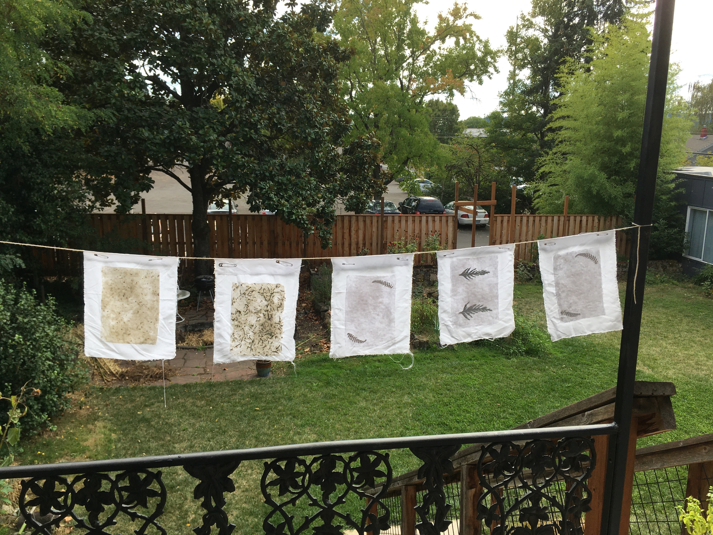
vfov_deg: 48.2
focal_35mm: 29
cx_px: 356
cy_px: 268
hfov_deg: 61.7
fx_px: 597
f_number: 2.2
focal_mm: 4.15
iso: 25
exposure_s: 1/620
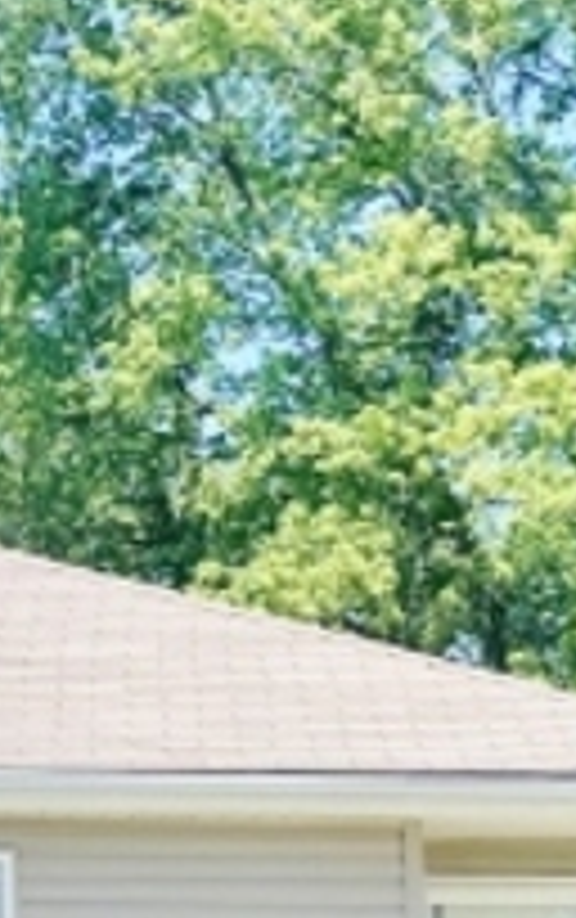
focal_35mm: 108
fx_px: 2705
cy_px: 657
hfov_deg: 11.0
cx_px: -608
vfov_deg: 19.2
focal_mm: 4.2
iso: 32
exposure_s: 1/2959
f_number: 1.6
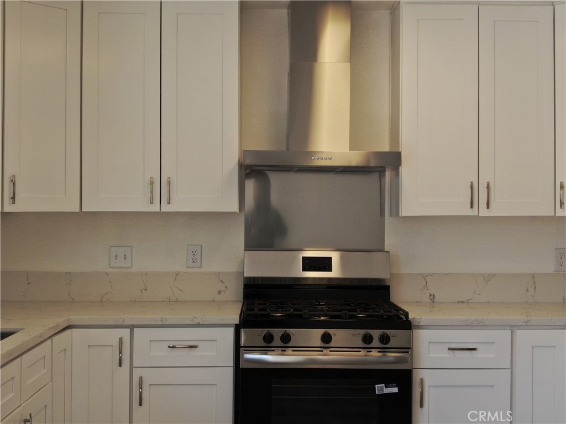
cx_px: 283
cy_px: 212
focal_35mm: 48
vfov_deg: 30.3
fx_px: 785
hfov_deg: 39.7
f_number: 3.8
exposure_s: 1/50
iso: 100
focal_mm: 8.6
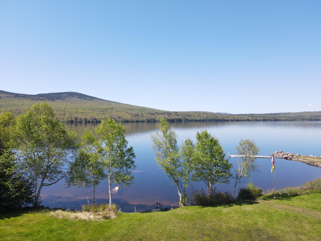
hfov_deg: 71.6
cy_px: 120
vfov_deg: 56.8
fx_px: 223
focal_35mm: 24
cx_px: 160
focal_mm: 4.5
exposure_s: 1/350
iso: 100
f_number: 2.8
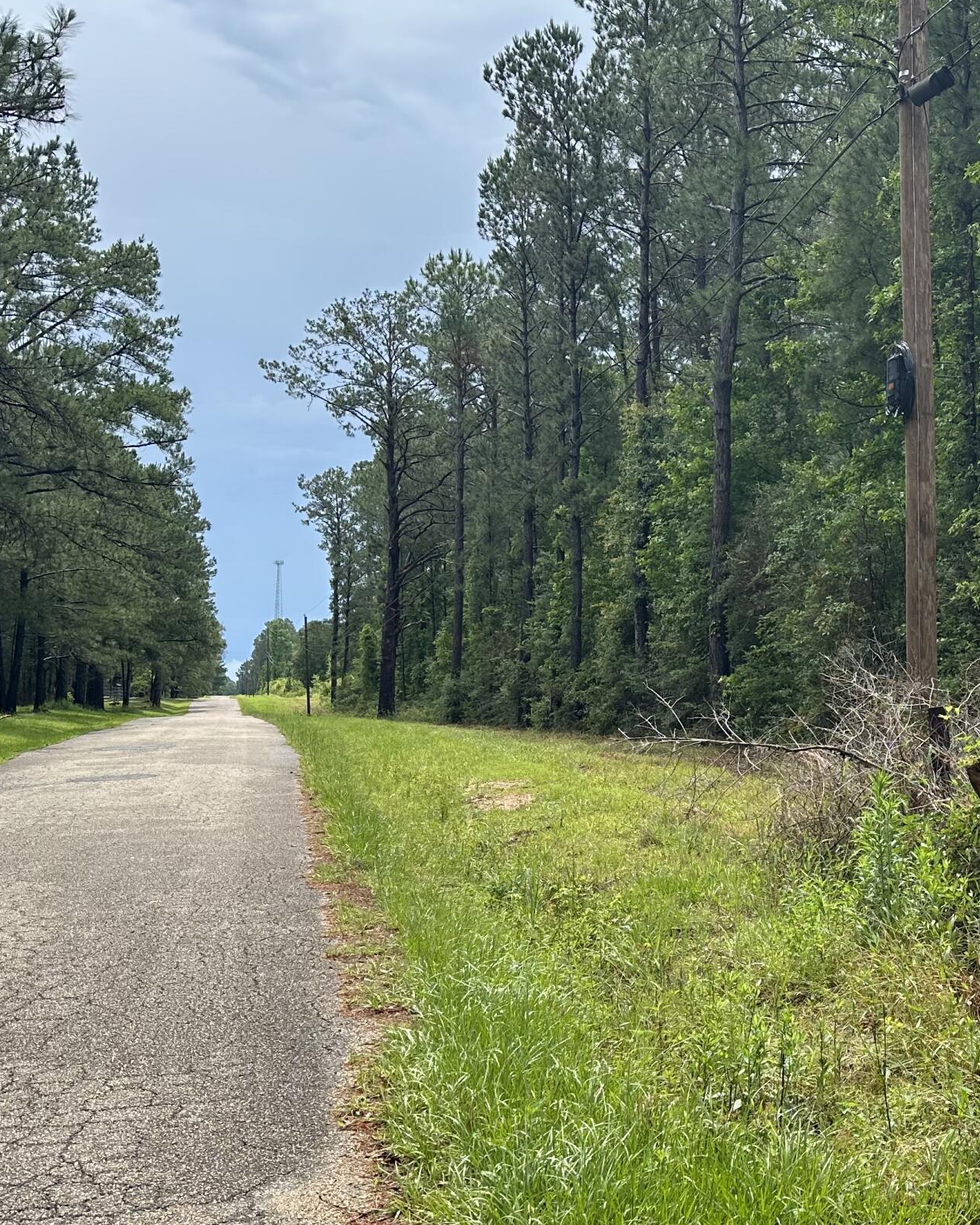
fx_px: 1595
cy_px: 588
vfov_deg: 42.0
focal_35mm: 44
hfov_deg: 32.1
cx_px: 921
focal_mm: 6.86
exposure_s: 1/1495
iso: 80
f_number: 1.78
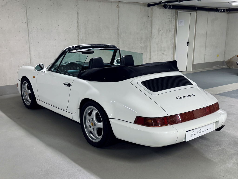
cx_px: 119
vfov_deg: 56.8
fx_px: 165
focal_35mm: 24
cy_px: 90
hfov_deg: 71.6
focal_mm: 6.76
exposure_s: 1/100
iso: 200
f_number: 1.78
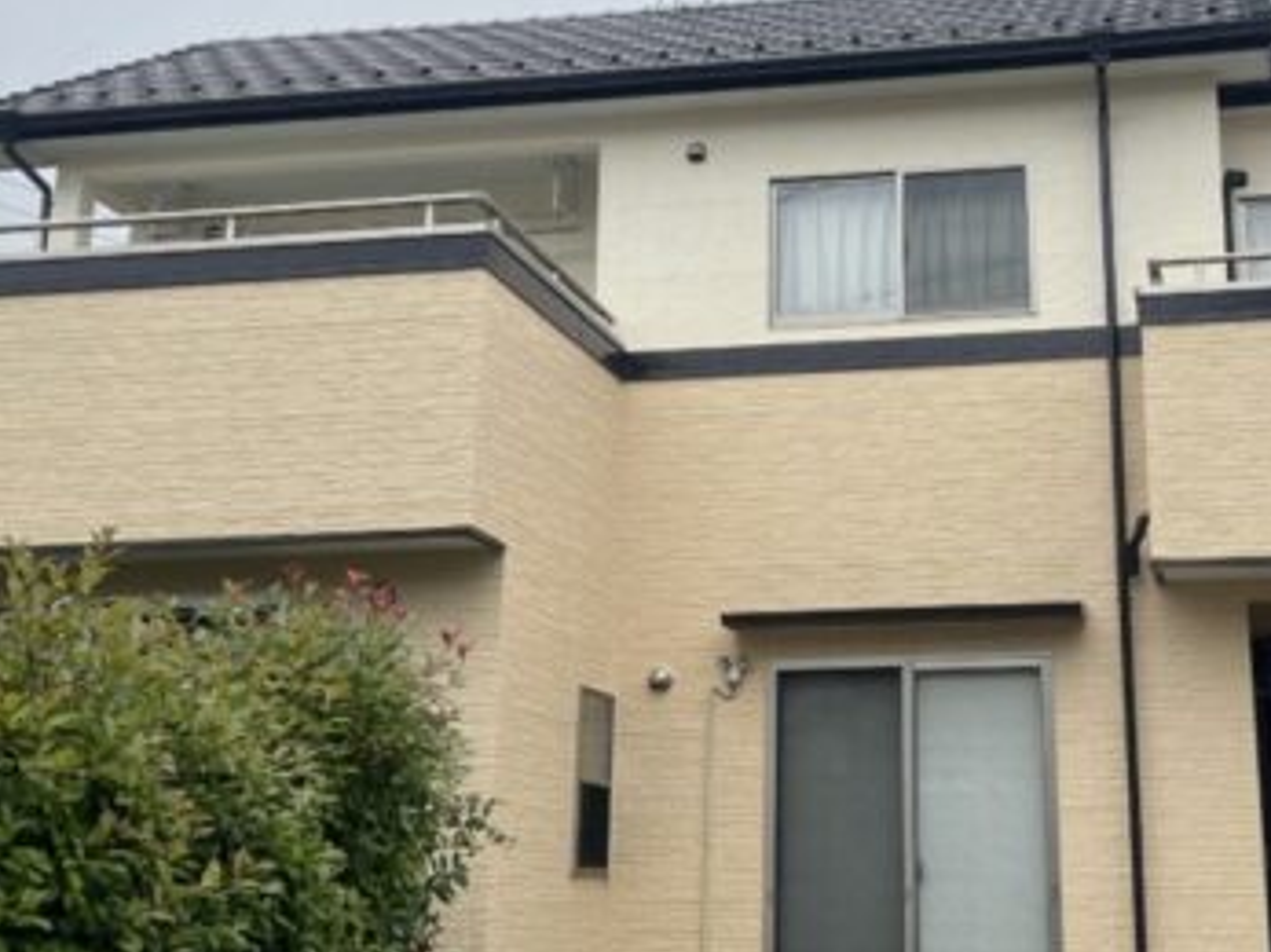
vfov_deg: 26.9
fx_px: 1982
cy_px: 362
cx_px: 905
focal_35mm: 54
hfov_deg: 35.0
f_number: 1.5
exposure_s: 1/4115
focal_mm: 5.7
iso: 50
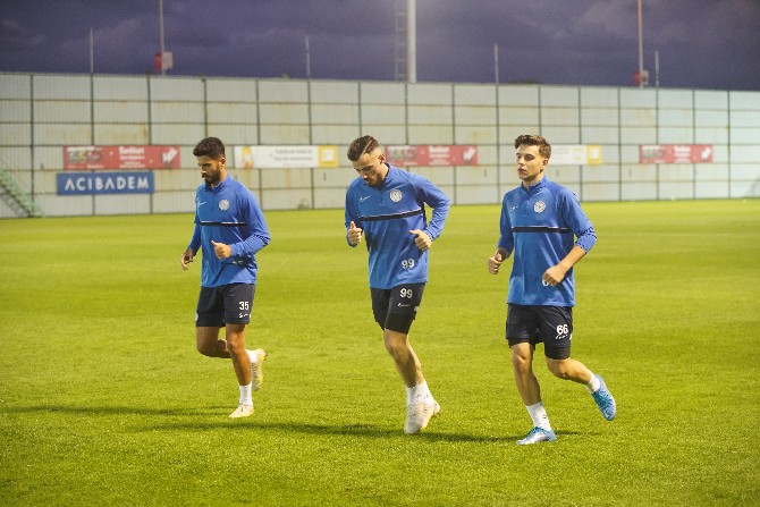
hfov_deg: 20.4
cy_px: 254
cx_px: 380
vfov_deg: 13.7
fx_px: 2111
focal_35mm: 100
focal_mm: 100
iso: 4000
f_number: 3.5
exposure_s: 1/160
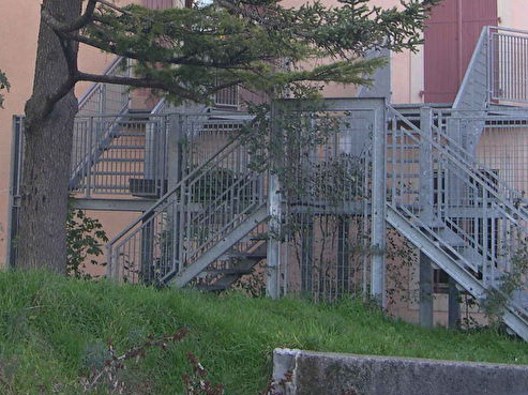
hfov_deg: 24.3
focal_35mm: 79
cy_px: -10
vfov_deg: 18.1
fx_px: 1204
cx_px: 95
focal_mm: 8
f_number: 2.8
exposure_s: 1/78.7
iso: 100
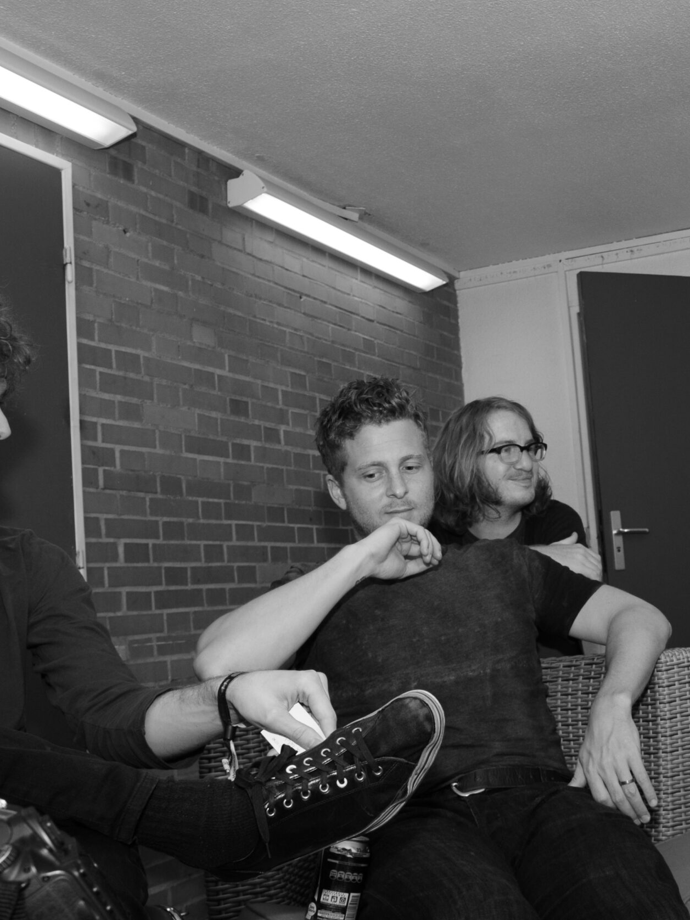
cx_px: 624
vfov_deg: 42.9
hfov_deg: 31.3
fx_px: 1169
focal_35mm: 44
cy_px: 457
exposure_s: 1/60
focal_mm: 20
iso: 400
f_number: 5.6
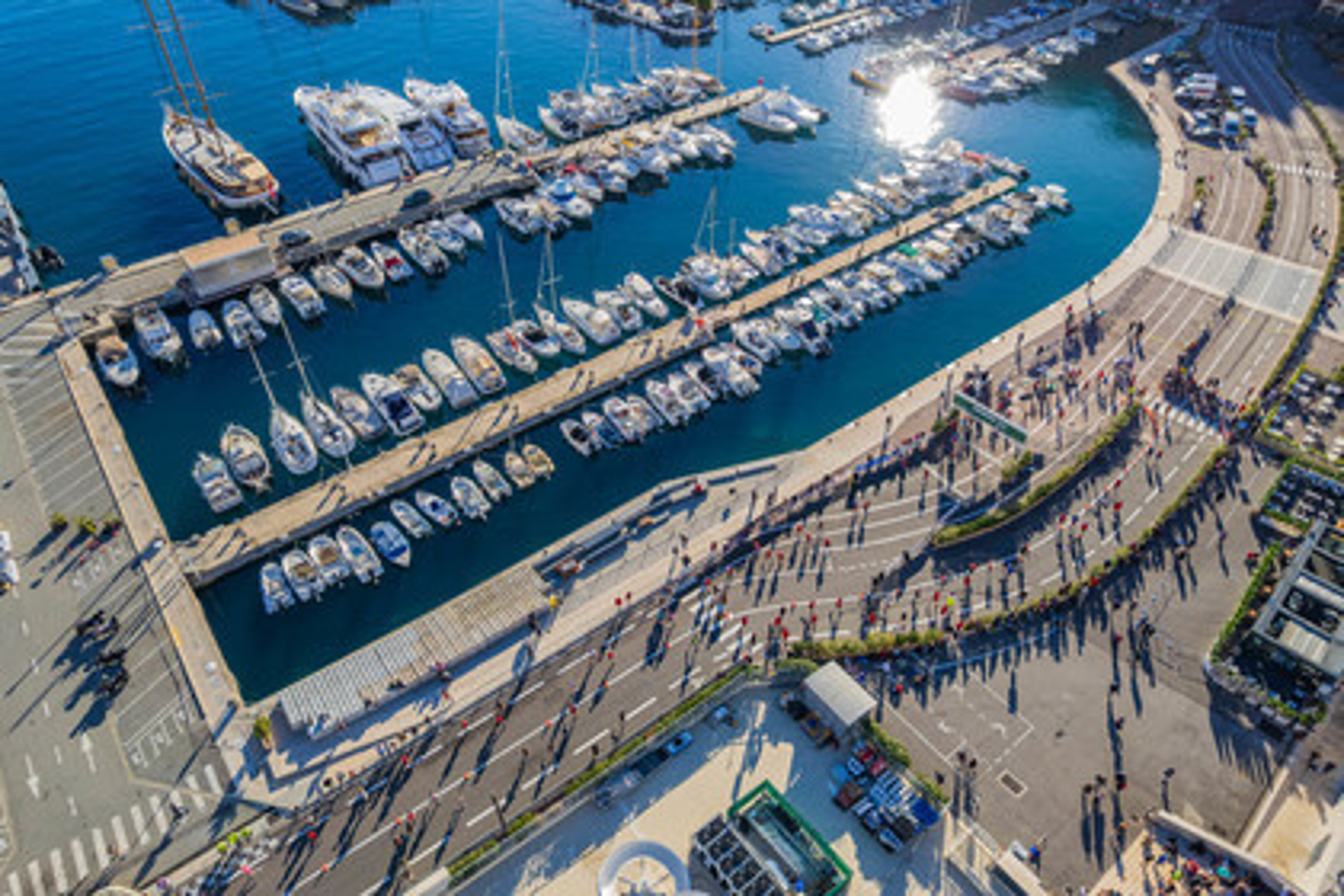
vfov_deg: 57.2
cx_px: 672
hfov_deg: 78.6
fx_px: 821
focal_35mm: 22
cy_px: 448
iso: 100
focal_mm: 8.4
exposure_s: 1/1000
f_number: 2.8
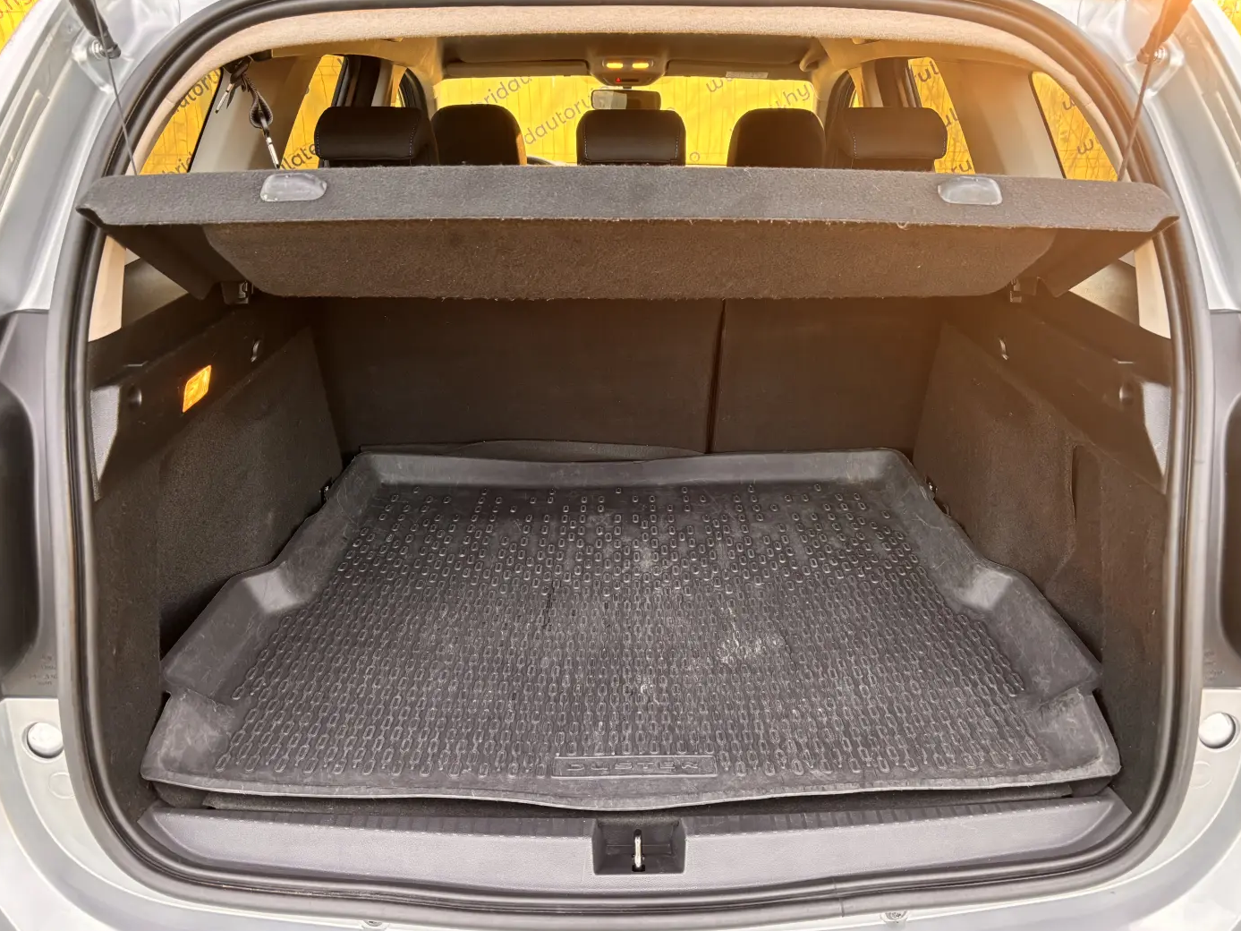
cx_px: 638
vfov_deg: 51.3
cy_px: 468
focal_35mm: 27
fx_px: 968
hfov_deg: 65.3
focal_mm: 5.96
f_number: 1.6
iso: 125
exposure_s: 1/70
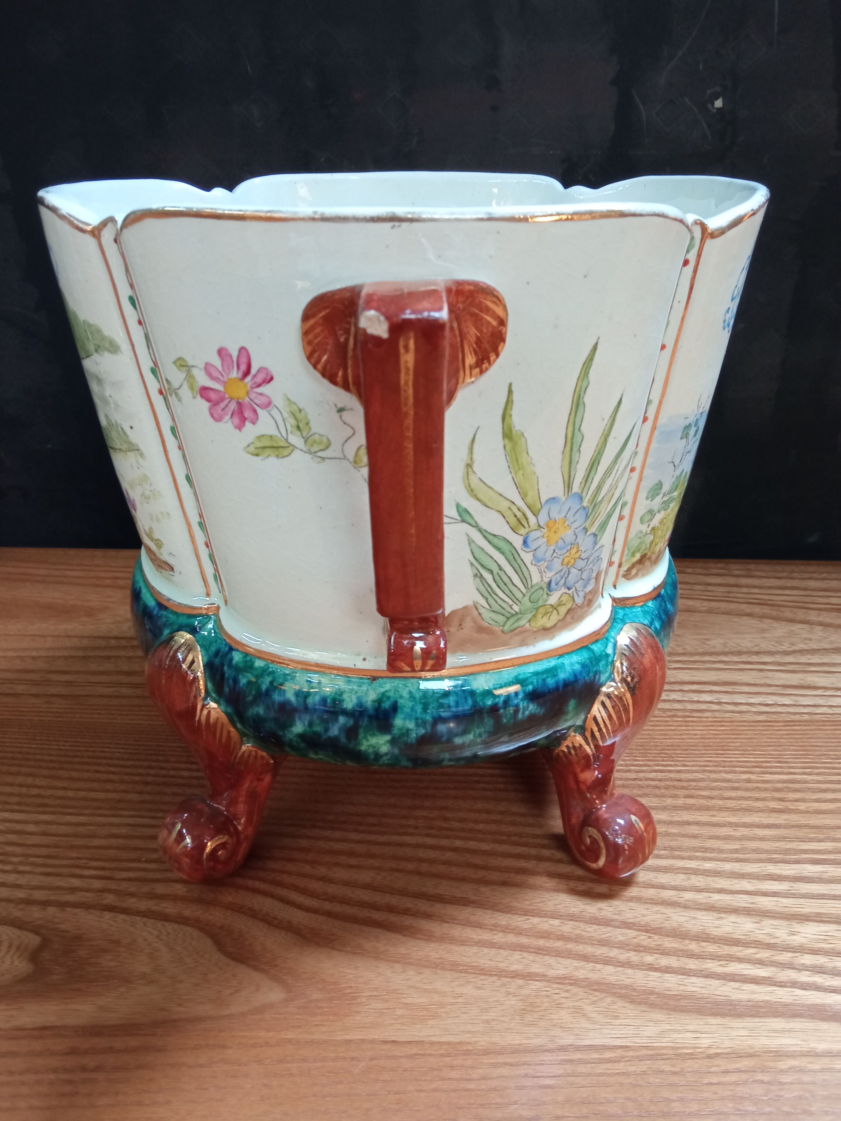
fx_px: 875
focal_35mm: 27
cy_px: 560
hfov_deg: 51.4
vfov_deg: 65.3
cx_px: 420
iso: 405
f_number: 2.2
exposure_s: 1/25
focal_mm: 3.79
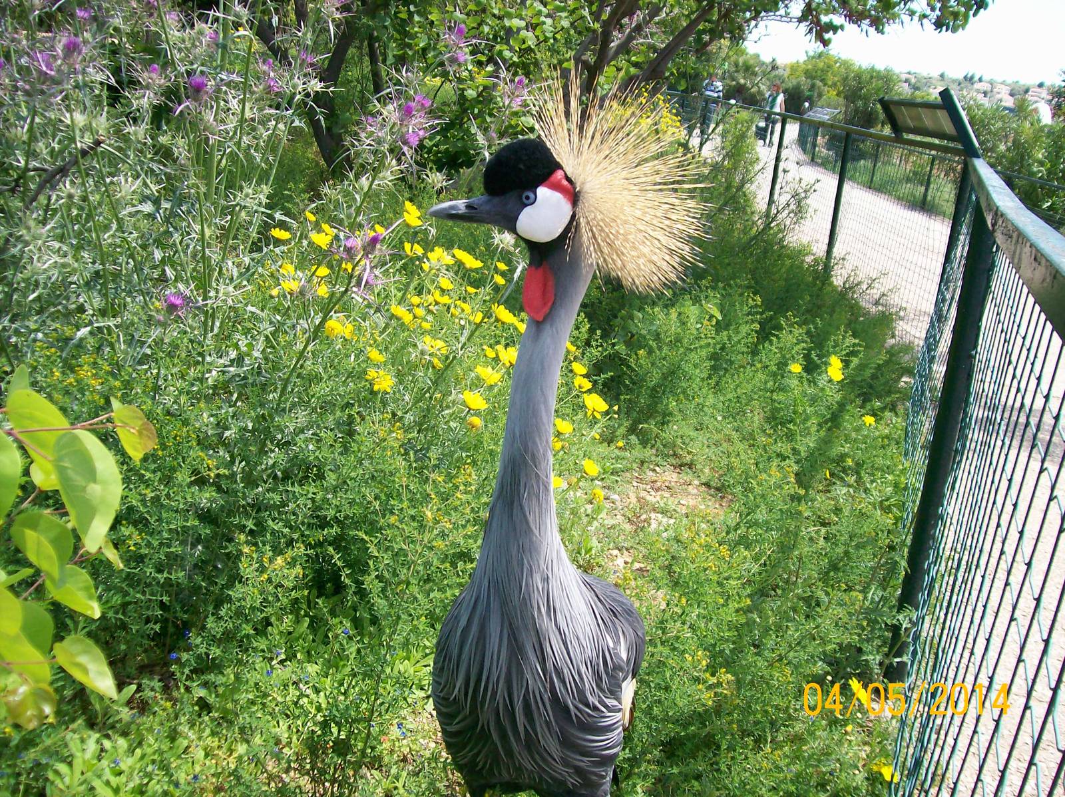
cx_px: 532
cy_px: 398
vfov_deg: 39.6
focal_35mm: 36
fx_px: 1107
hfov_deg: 51.4
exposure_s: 1/392
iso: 80
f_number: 2.7
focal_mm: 6
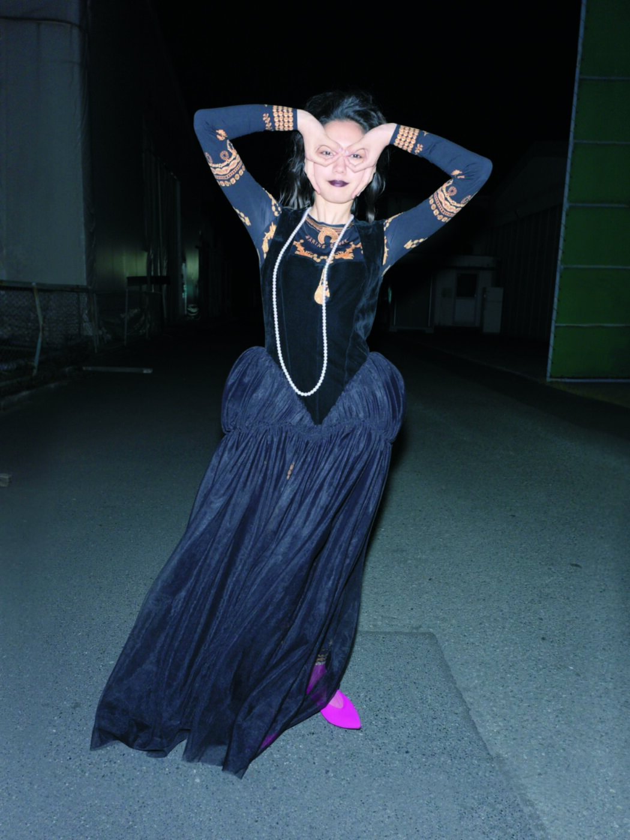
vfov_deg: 60.0
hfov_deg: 46.8
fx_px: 728
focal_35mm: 30
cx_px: 315
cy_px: 420
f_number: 5.6
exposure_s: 1/125
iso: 1600
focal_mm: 38
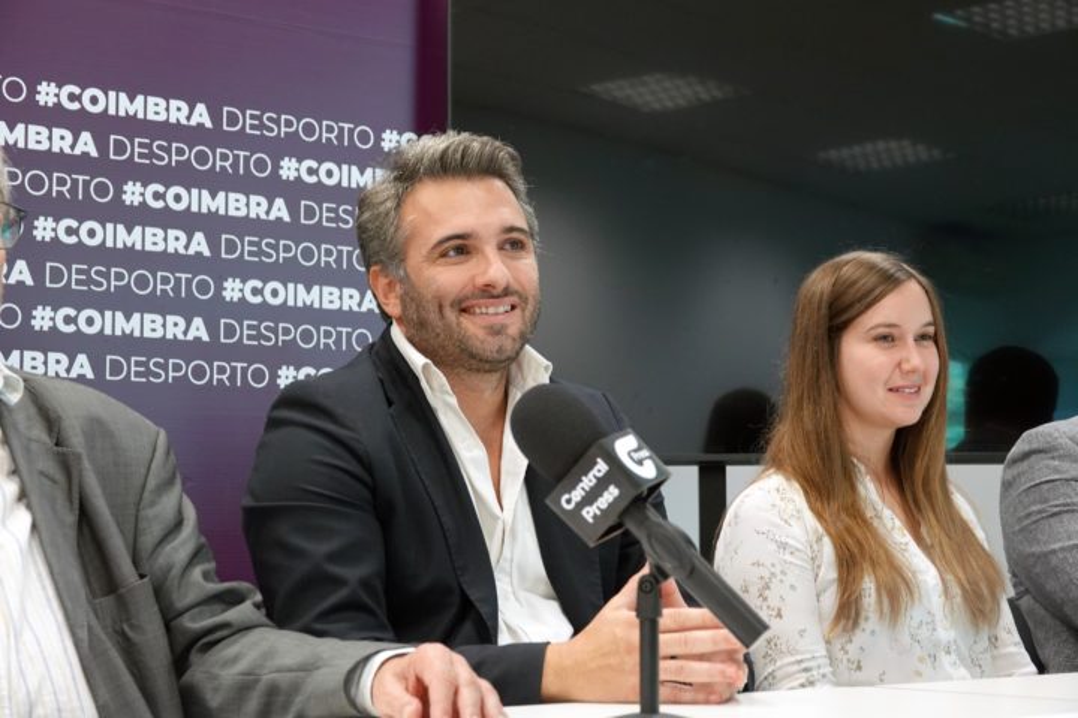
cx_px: 539
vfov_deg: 19.5
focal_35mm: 70
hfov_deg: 28.8
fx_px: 2096
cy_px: 359
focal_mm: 25.61
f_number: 3.5
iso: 800
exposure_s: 1/40
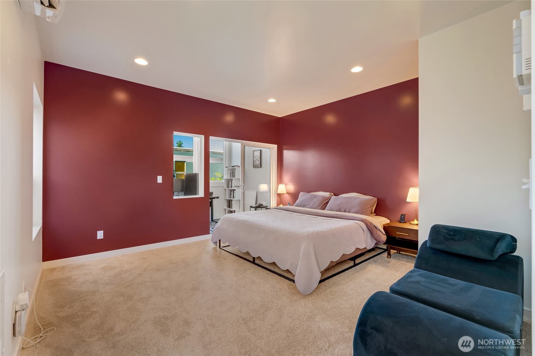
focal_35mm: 16
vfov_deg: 73.7
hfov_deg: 96.7
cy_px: 178
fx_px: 238
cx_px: 268
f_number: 9
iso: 400
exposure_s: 1/80
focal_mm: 16
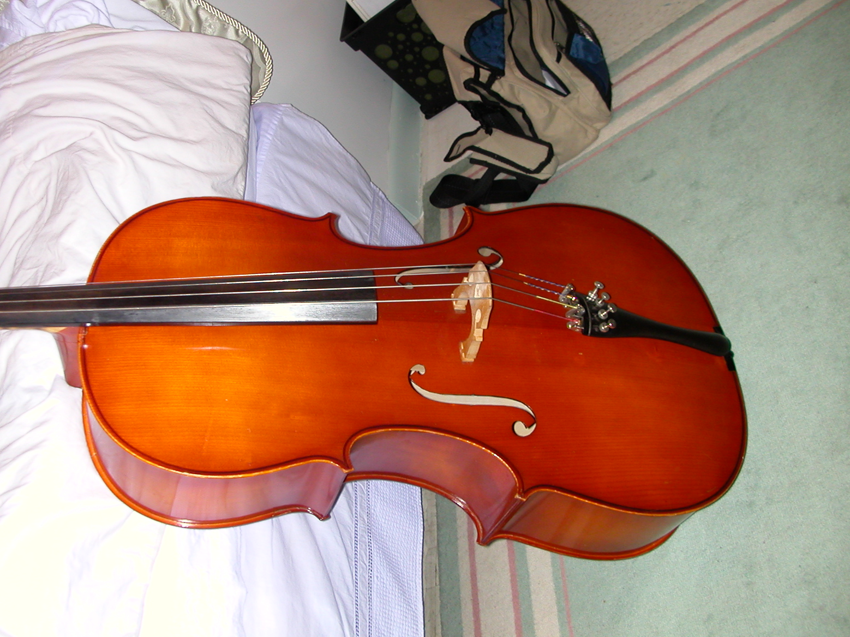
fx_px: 933
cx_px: 424
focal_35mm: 38
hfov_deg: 49.0
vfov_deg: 37.7
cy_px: 318
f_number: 2.7
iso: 100
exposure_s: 1/59.9
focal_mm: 5.6
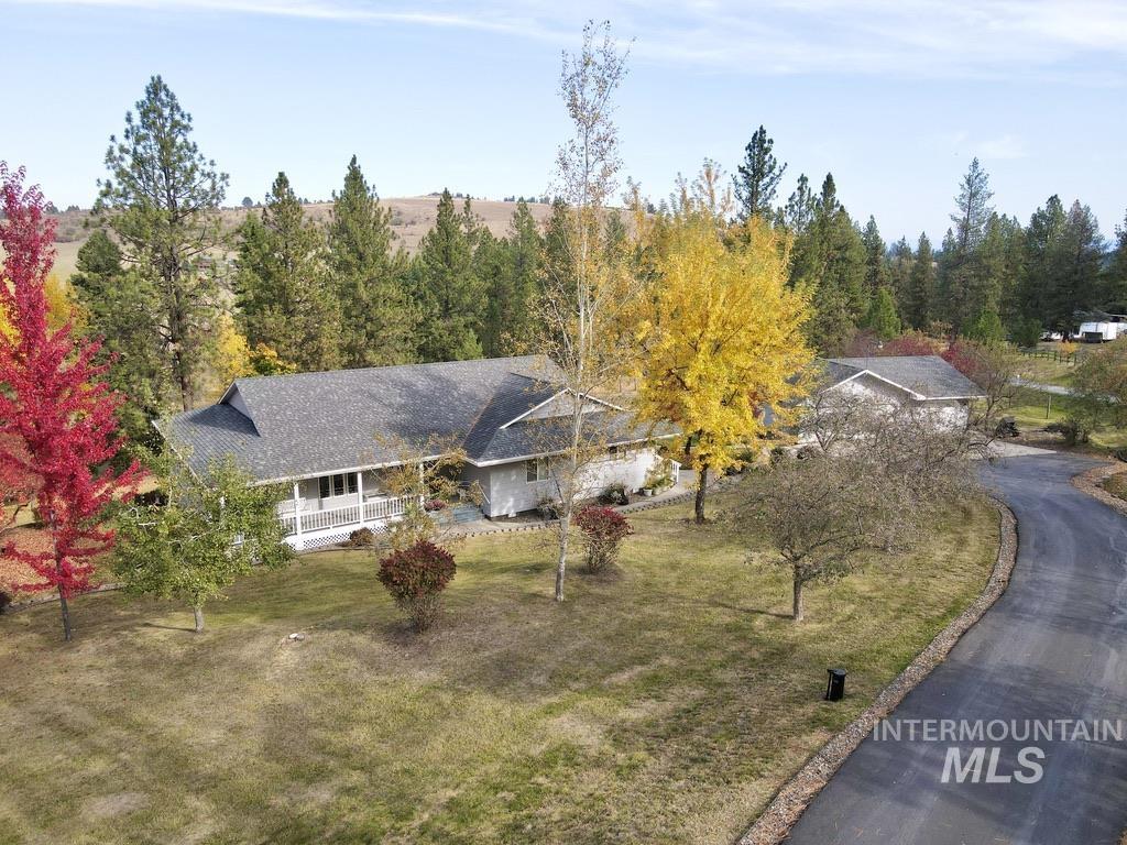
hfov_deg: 71.6
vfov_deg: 56.8
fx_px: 781
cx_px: 564
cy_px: 422
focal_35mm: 24
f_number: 2.8
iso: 100
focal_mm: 4.5
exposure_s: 1/320
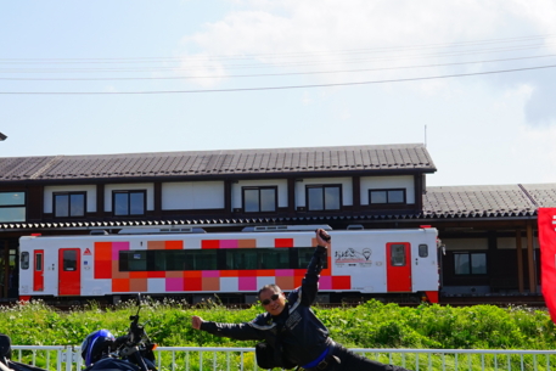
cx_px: 175
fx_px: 973
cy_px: 217
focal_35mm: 63
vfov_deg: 21.6
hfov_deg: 31.6
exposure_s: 1/200
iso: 100
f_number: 11
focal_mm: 24
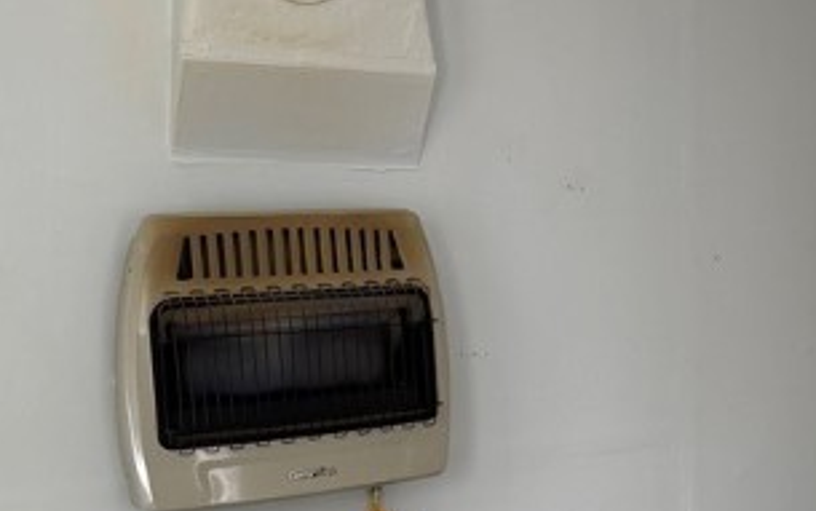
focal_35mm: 64
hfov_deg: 31.2
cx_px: 642
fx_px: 1424
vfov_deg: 20.3
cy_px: 337
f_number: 1.78
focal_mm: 6.76
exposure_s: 1/121
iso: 125
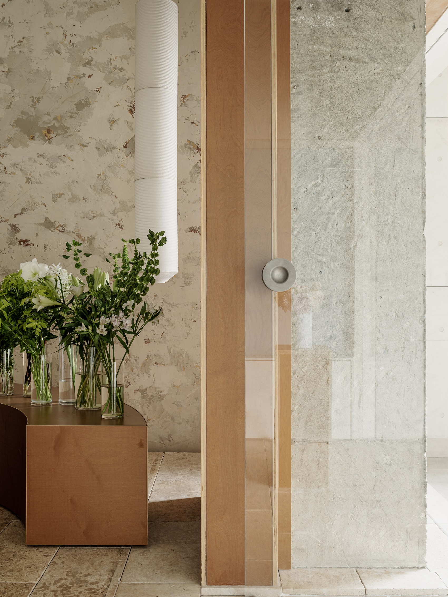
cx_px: 224
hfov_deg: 39.7
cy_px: 298
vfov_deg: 51.3
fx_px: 621
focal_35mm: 36
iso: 125
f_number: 11
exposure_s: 10
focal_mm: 45
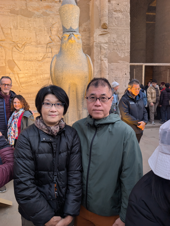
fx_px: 157
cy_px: 113
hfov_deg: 56.9
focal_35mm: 24
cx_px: 85
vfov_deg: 71.5
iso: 220
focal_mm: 6.9
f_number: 1.68
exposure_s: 1/100
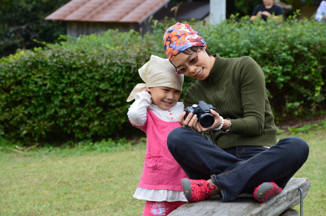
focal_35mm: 180
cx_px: 163
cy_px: 108
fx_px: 1629
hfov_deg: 11.4
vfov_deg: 7.6
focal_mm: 120
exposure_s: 1/80
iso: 400
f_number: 8
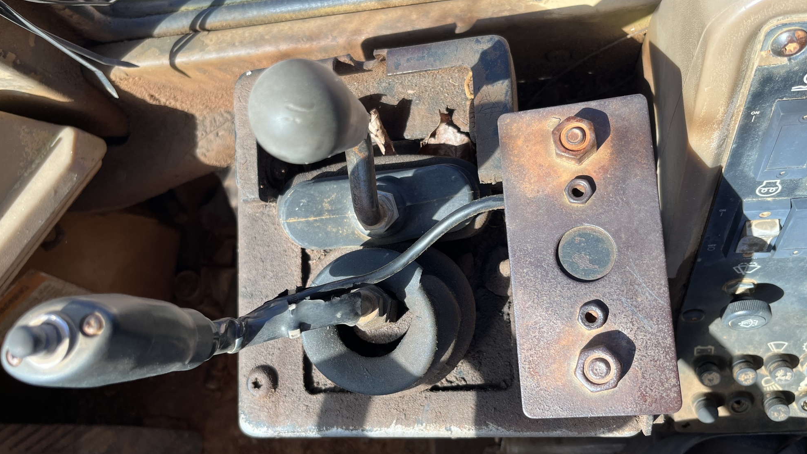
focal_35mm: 29
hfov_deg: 66.1
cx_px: 399
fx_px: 621
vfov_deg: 40.1
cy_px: 250
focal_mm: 5.1
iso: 50
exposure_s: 1/563
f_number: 1.6
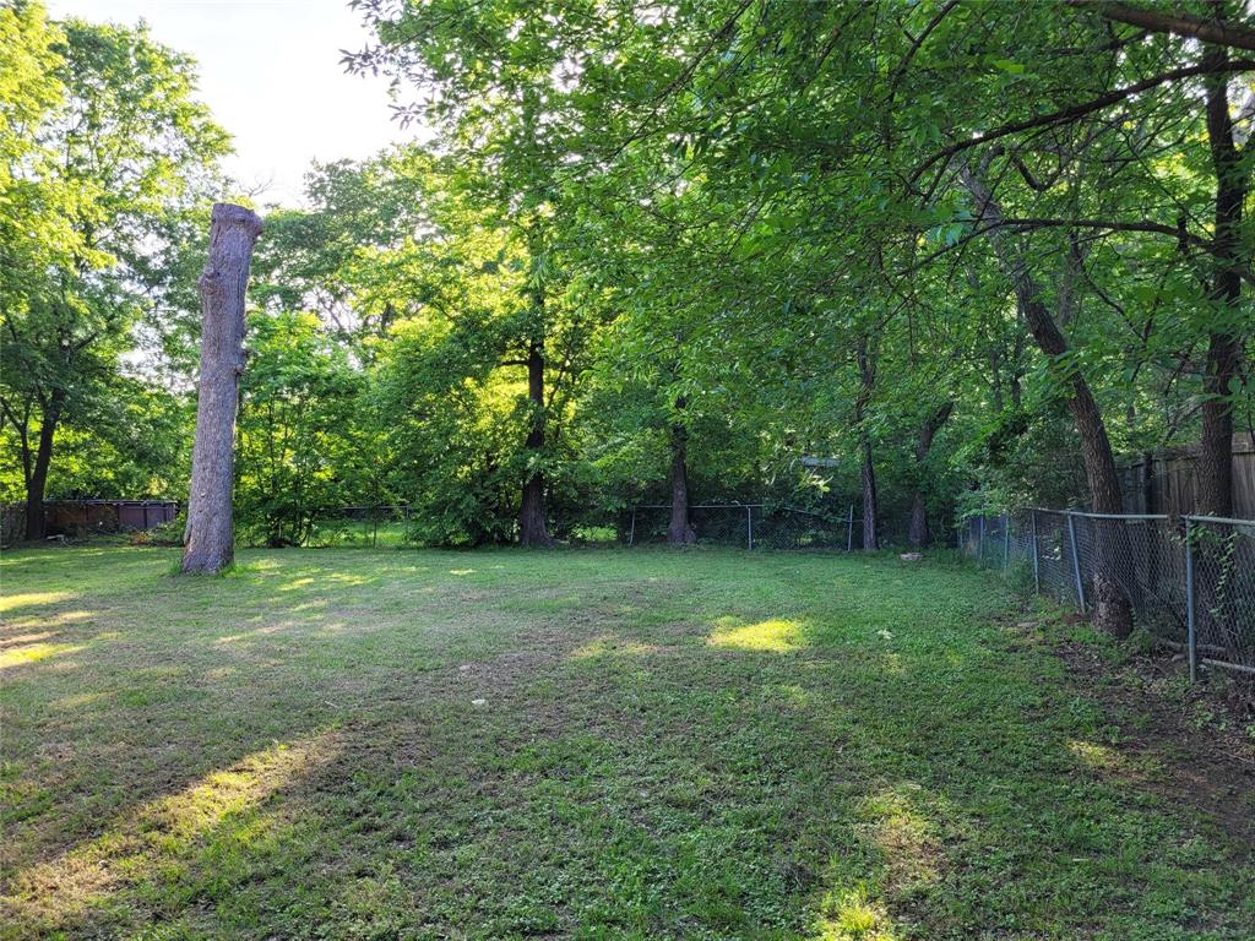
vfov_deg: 53.1
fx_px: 943
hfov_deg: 67.3
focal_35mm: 26
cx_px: 628
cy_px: 470
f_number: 1.8
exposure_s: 1/160
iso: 40
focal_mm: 5.4
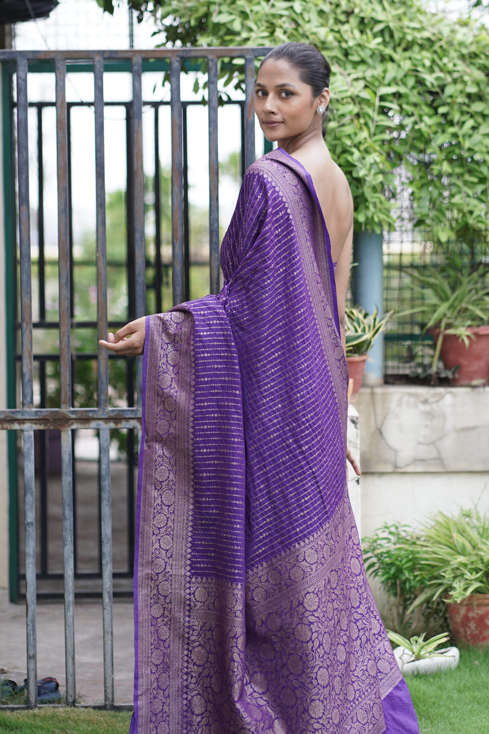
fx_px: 2587
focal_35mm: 127
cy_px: 367
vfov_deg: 16.1
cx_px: 244
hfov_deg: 10.8
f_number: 2.5
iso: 160
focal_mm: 85
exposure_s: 1/400
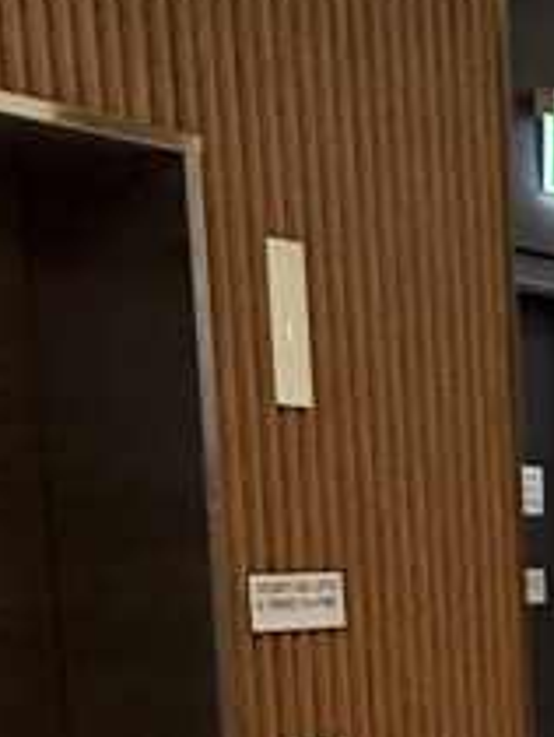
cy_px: 979
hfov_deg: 13.5
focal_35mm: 100
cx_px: 945
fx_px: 2130
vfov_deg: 18.2
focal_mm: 2.22
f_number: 2.2
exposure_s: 1/71
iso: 320
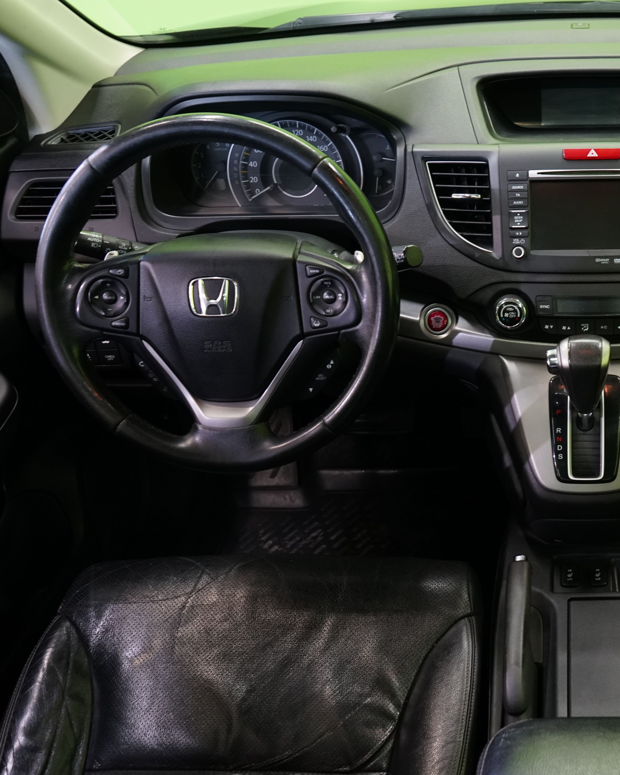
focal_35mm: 40
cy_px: 393
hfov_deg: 35.0
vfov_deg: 45.8
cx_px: 570
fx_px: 918
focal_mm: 28
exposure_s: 1/20
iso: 1250
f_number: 5.6
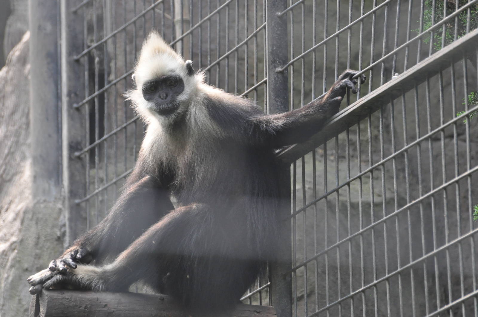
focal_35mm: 345
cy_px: 158
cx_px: 239
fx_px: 4576
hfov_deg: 6.0
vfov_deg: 4.0
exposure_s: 1/500
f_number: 5.3
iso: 1250
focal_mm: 230
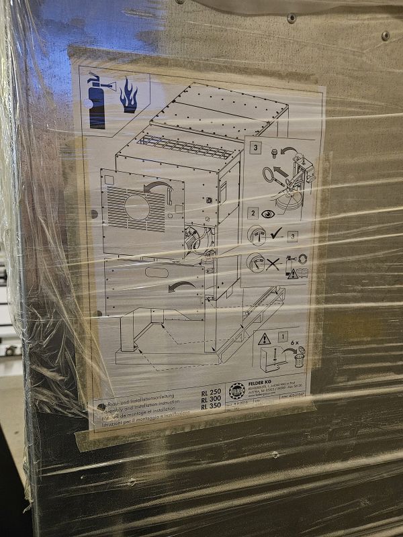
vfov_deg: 73.9
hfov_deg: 58.9
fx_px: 357
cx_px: 202
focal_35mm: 23
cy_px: 268
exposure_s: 1/25
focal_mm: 5.4
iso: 640
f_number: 1.8
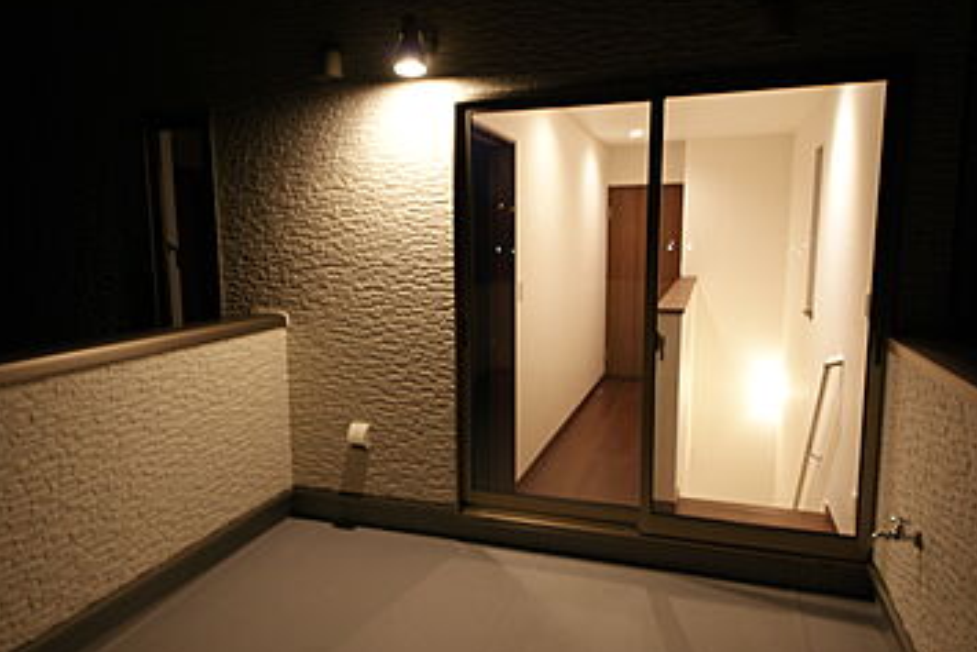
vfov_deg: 49.6
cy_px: 340
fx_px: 706
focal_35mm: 26
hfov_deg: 69.3
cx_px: 471
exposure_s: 1/6
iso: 400
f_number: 5.6
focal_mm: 16
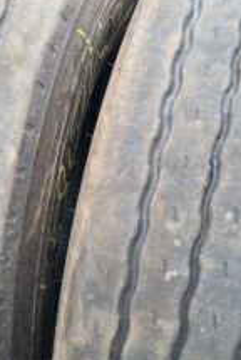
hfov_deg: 25.0
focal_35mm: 54
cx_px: 79
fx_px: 540
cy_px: 155
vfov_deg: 36.8
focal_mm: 5.4
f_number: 1.8
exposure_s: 1/109
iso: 50
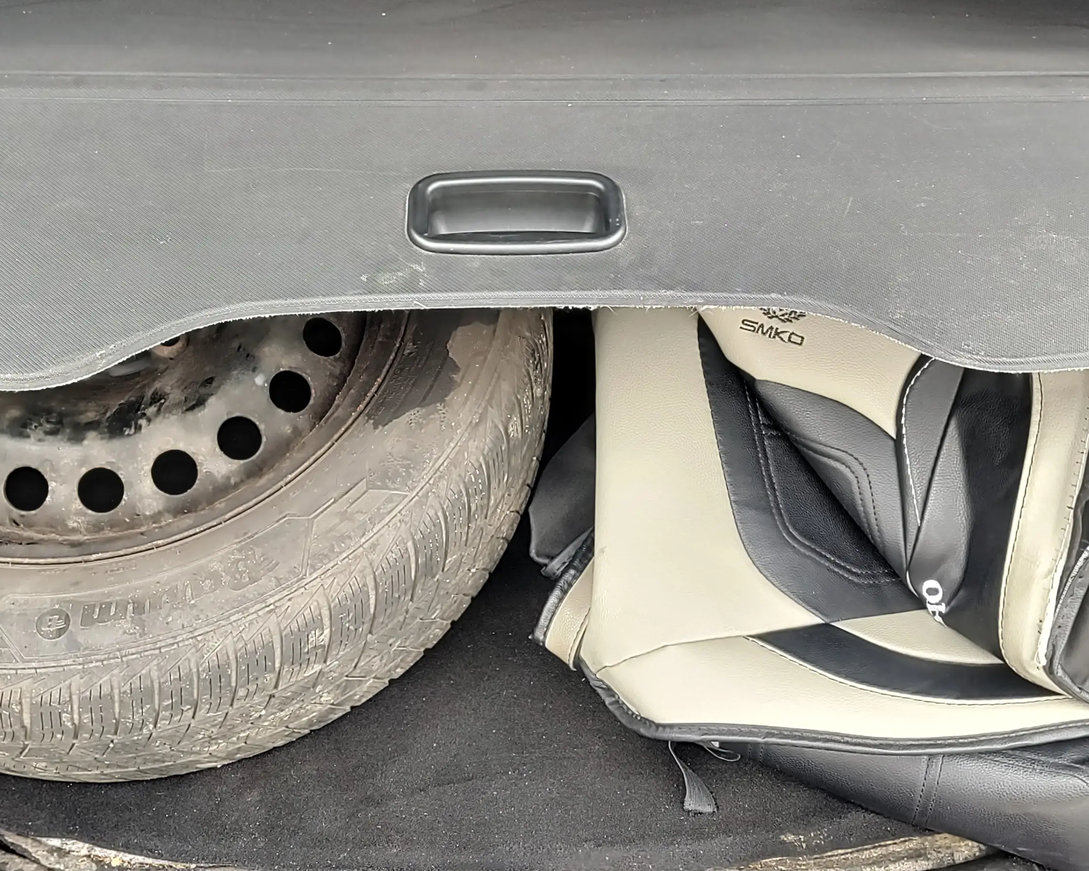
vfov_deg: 39.1
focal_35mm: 38
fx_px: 1225
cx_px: 525
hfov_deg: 47.9
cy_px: 462
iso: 171
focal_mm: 5.56
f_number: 1.8
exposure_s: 1/50
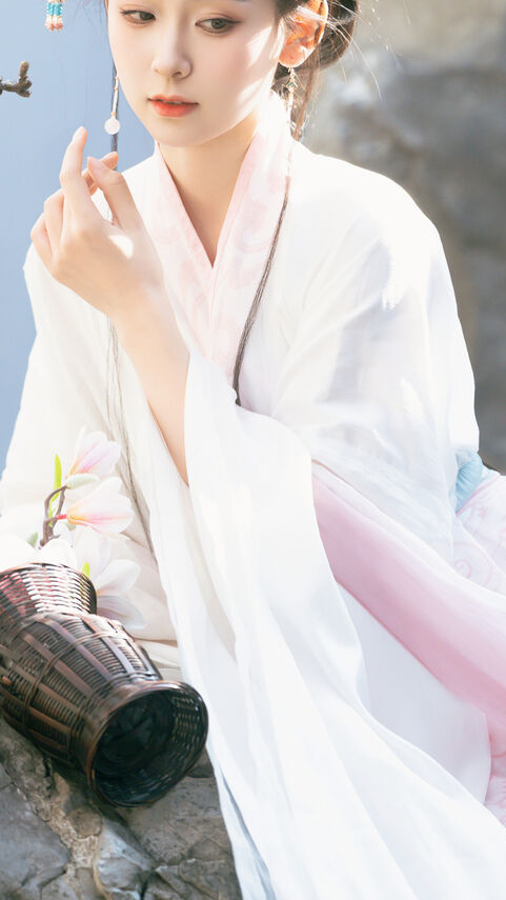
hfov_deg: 3.8
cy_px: 317
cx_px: 194
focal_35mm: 322
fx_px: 7680
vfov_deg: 6.7
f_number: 2.8
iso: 640
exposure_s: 1/1250
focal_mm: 146
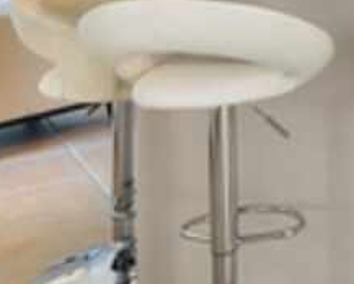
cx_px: 688
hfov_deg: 17.3
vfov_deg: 16.7
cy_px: -152
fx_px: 870
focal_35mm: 83
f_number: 6.3
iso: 400
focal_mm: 15
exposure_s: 1/13
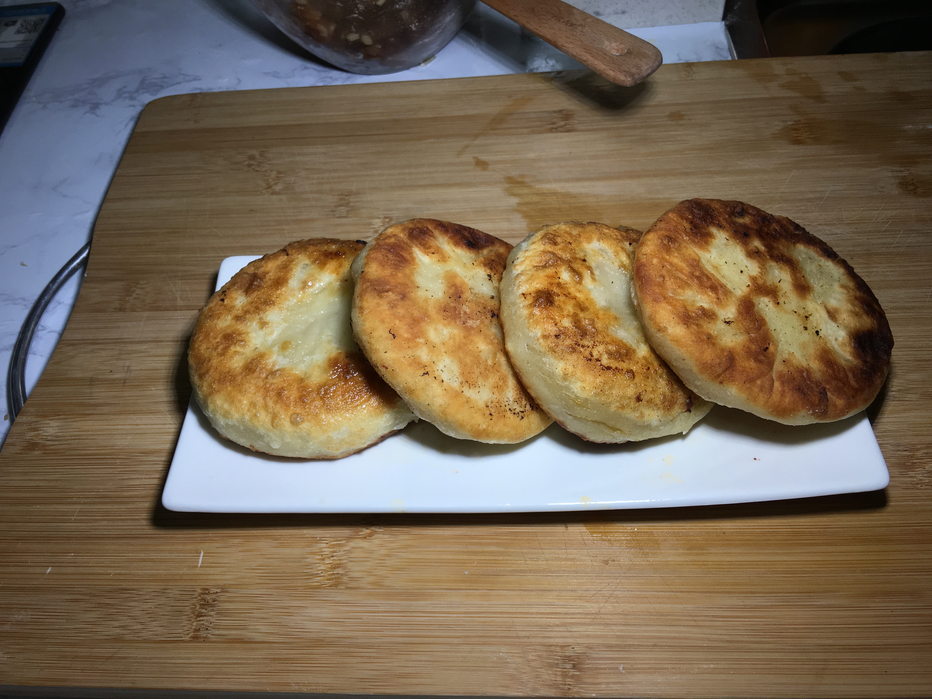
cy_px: 350
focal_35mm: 29
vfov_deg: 48.2
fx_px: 781
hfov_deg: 61.7
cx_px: 466
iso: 32
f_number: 2.2
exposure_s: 1/100
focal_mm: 4.15
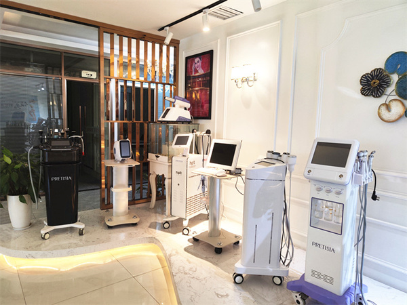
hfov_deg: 71.6
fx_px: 282
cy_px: 152
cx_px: 204
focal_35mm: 24
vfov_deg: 56.8
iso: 172
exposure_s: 1/100
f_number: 1.88
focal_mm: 5.59
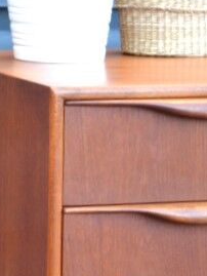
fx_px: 2143
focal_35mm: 269
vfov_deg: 7.3
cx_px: 179
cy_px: 273
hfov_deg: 5.5
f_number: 5.6
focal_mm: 50
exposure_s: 1/60
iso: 400
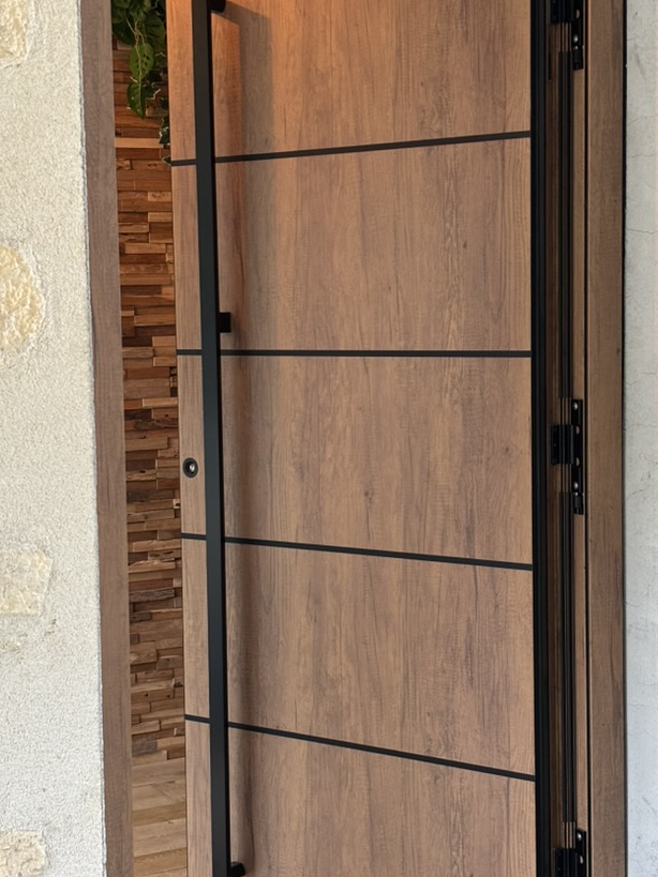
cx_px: 353
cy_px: 438
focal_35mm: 65
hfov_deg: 22.6
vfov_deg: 29.8
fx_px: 1648
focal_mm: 5.96
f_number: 1.6
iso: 200
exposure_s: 1/40
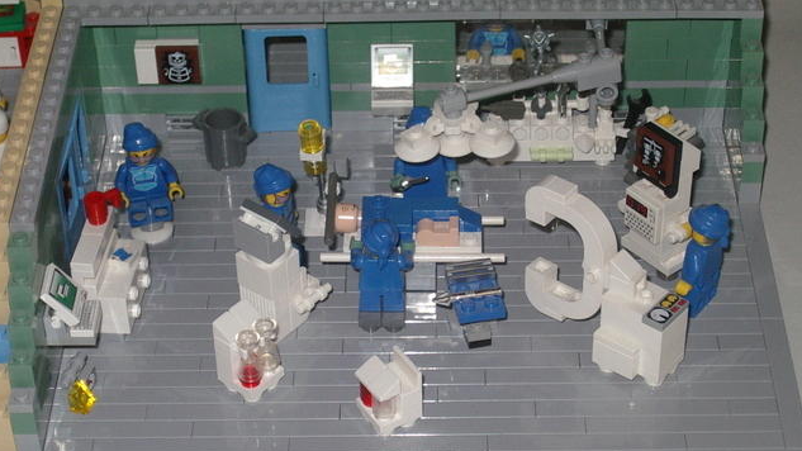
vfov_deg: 12.5
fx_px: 2063
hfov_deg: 22.0
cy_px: 262
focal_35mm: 97
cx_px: 399
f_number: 4.2
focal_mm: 13.3
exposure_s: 1/80
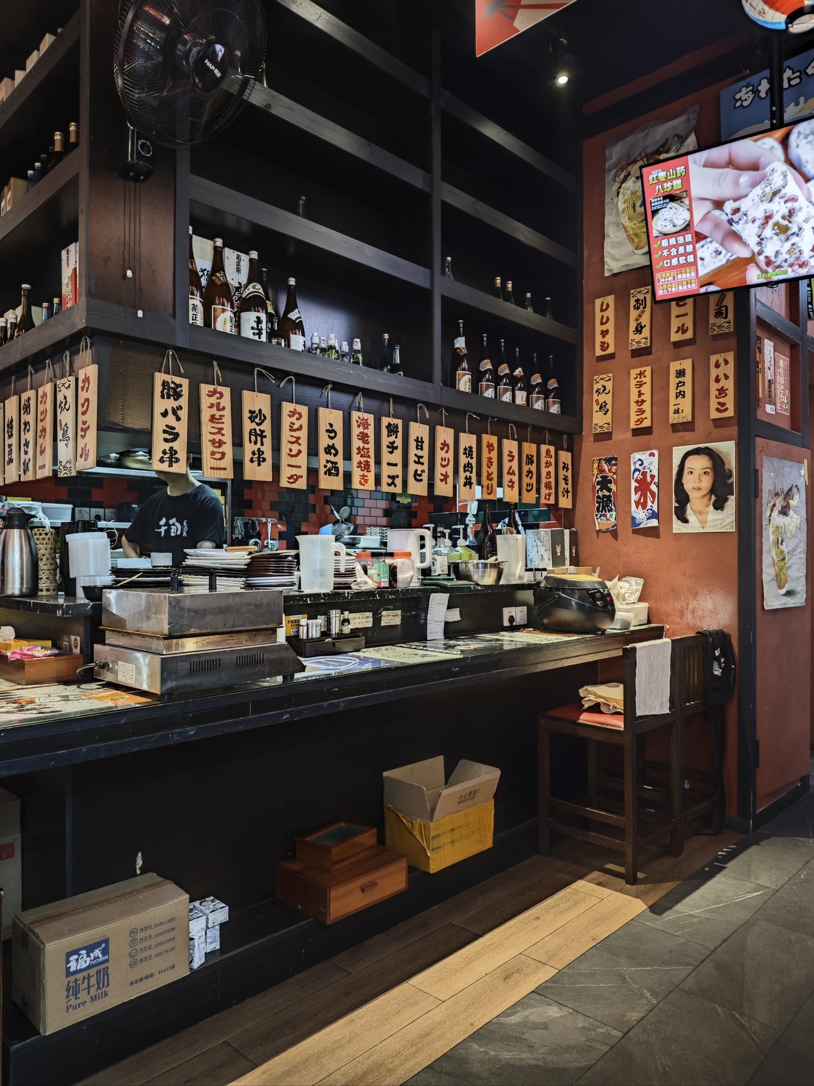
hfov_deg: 58.9
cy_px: 543
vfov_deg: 73.9
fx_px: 721
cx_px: 407
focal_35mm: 23
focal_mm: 6.55
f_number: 1.6
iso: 2000
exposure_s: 1/33.4
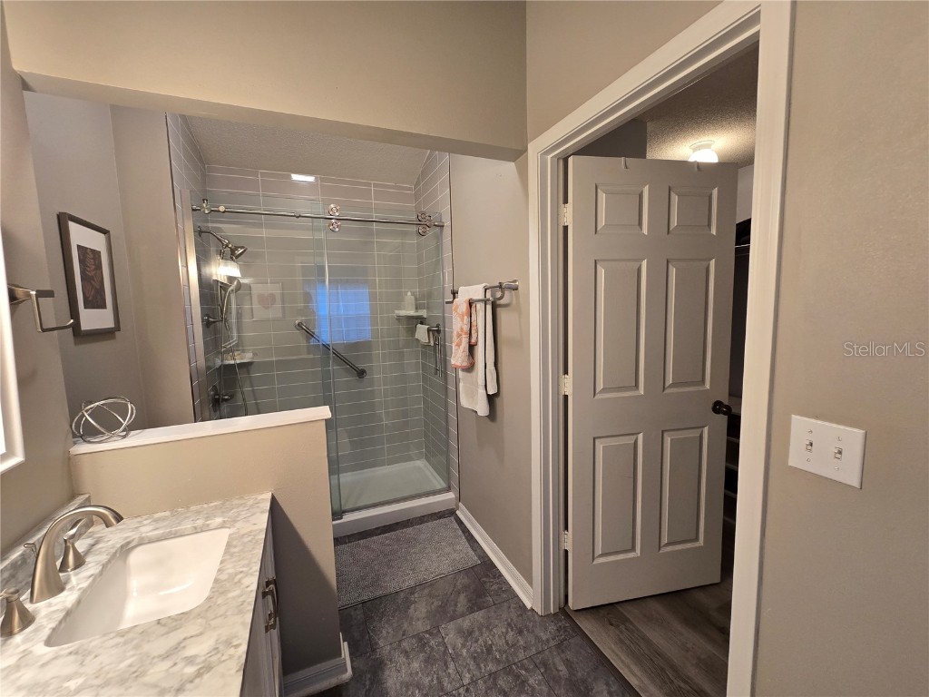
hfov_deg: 106.2
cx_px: 464
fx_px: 349
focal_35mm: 13
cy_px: 348
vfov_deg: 89.9
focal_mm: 2.2
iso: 160
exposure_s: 1/60
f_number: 2.2
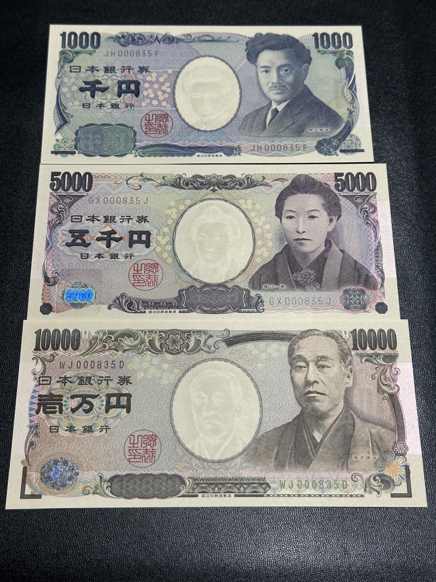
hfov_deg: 30.3
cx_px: 218
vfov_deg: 39.7
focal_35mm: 48
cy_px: 291
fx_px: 806
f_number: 1.78
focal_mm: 6.86
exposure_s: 1/50
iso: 80
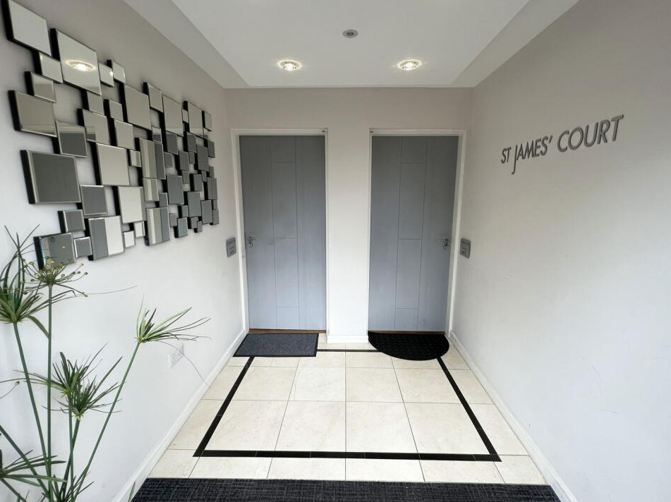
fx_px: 271
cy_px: 248
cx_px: 340
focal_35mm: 14
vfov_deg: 85.6
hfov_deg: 102.1
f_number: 1.8
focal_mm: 1.57
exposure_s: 1/100
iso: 50
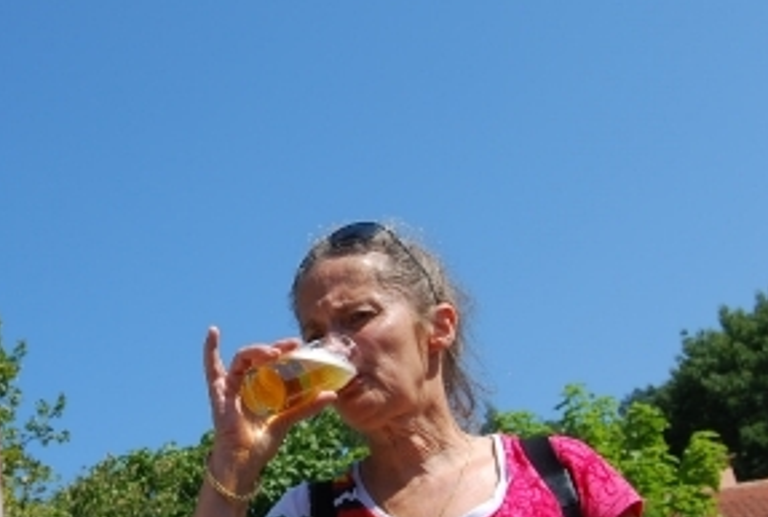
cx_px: 171
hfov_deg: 27.5
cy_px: 351
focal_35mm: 72
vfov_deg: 19.0
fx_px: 1541
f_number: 8
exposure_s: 1/250
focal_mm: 23
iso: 100
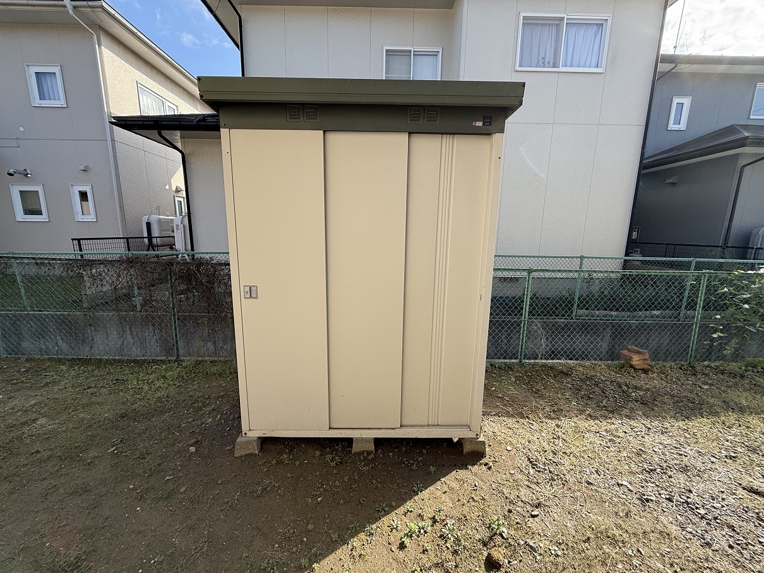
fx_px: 309
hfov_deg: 102.1
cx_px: 382
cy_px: 286
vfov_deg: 85.7
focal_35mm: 14
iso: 50
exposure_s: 1/658
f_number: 2.2
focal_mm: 2.22
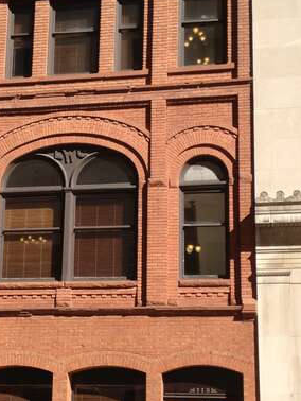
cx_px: 104
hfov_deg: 19.9
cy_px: 261
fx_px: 857
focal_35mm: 74
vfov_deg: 26.2
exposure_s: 1/1042
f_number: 2.4
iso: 64
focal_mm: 4.28
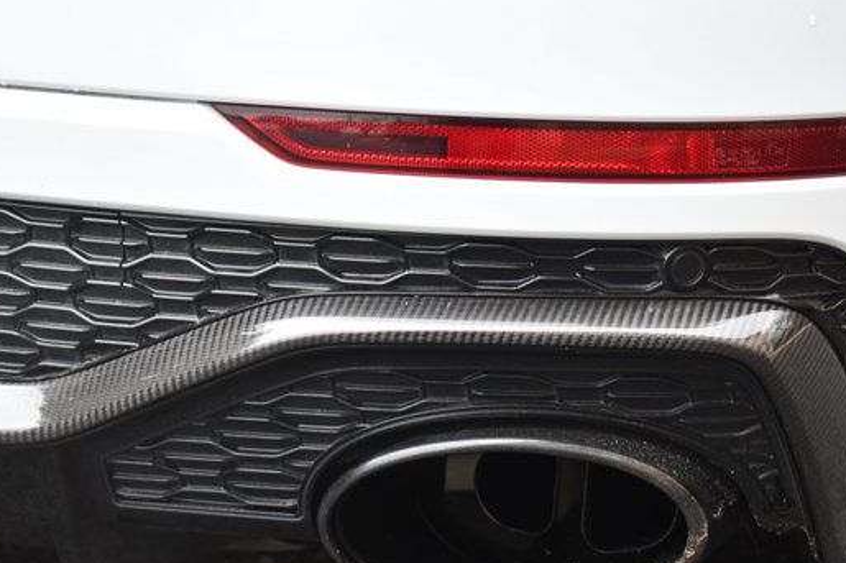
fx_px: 2279
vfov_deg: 14.1
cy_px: 329
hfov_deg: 21.0
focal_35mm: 97
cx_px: 475
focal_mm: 52
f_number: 5.6
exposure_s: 1/125
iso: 900
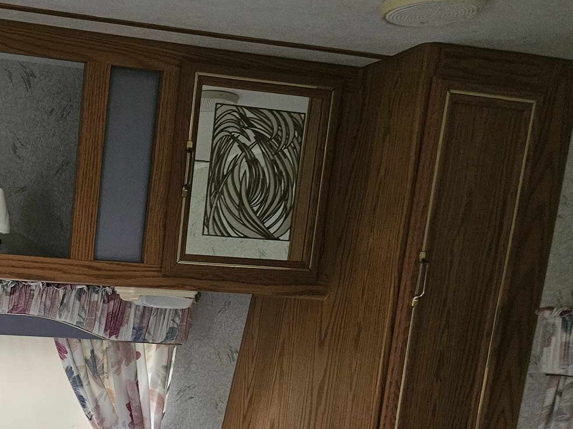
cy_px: 481
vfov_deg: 25.0
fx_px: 894
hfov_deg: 32.8
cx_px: 7
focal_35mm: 54
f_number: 1.8
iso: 800
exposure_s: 1/60
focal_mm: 5.4
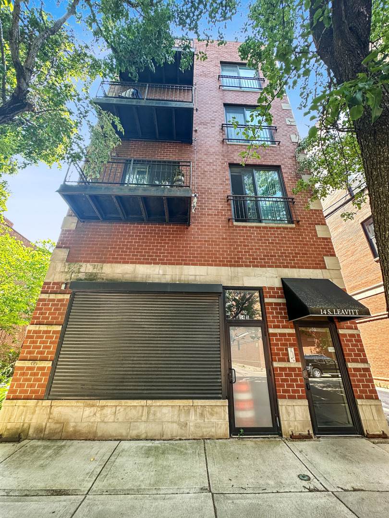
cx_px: 194
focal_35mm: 14
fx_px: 210
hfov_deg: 85.7
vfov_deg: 102.1
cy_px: 259
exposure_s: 1/120
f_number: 2.2
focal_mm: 2.22
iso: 125
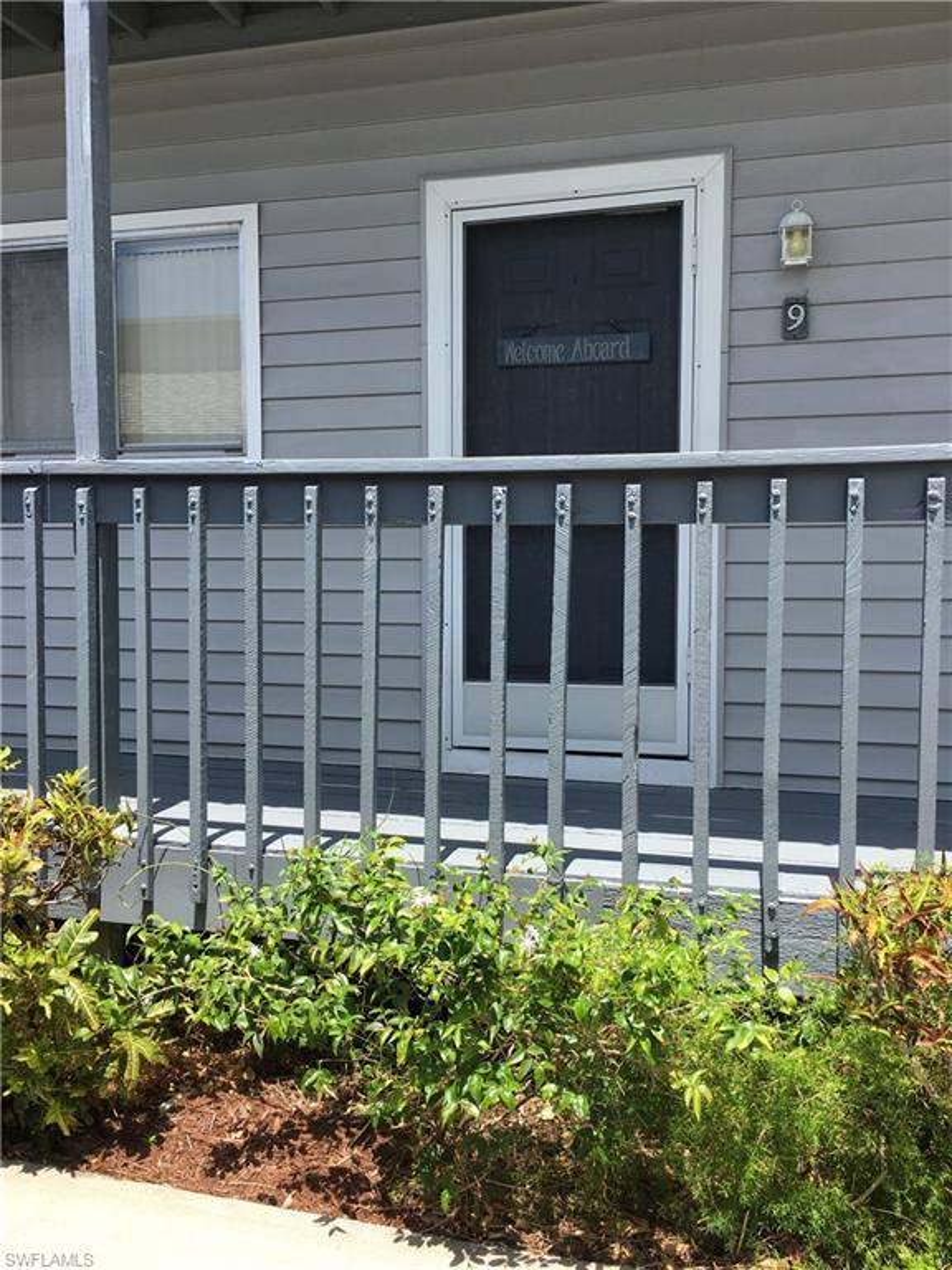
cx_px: 476
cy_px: 635
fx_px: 1063
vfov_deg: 61.7
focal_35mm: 29
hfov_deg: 48.2
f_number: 2.2
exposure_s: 1/635
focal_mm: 4.15
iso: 25
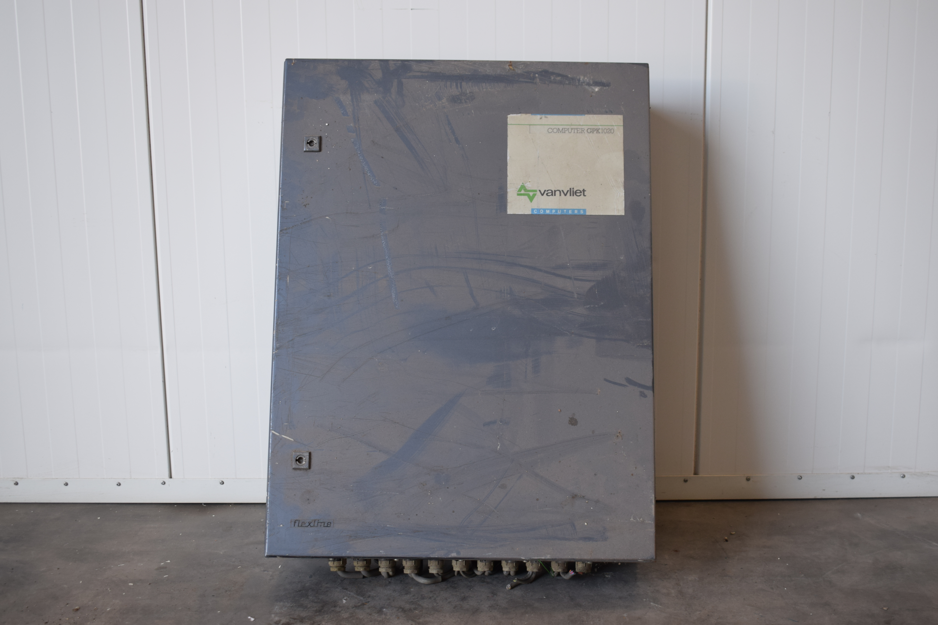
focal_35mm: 44
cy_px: 312
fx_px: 1133
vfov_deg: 30.8
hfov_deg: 45.0
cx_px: 469
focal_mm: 29
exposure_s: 1/100
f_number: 5
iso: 400
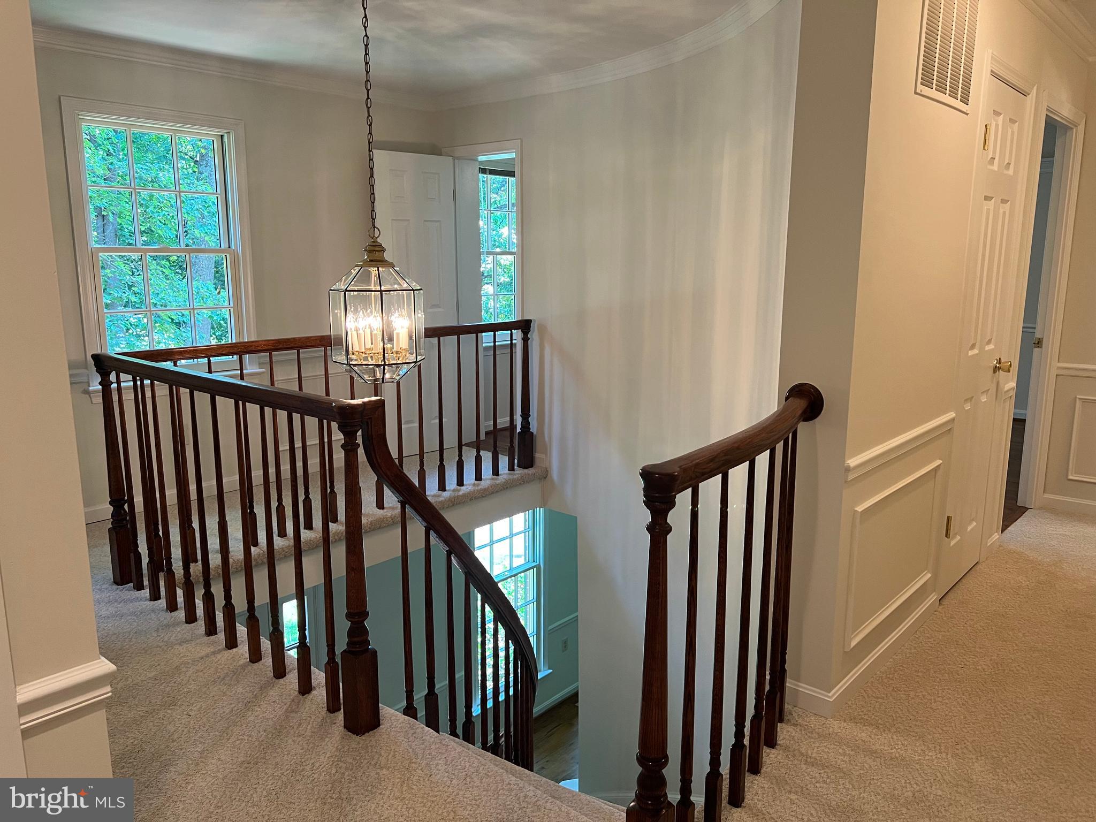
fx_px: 823
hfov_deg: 67.3
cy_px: 411
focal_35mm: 26
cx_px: 548
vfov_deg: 53.1
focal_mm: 5.7
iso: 125
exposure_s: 1/60
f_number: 1.5
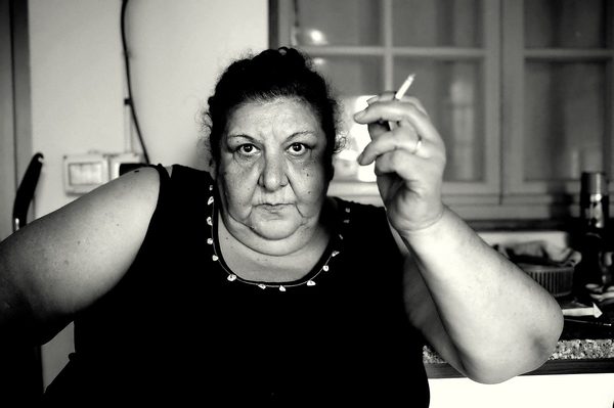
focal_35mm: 28
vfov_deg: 46.3
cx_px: 307
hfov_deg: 65.5
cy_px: 204
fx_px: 477
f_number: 2.5
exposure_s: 1/50
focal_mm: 28
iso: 400
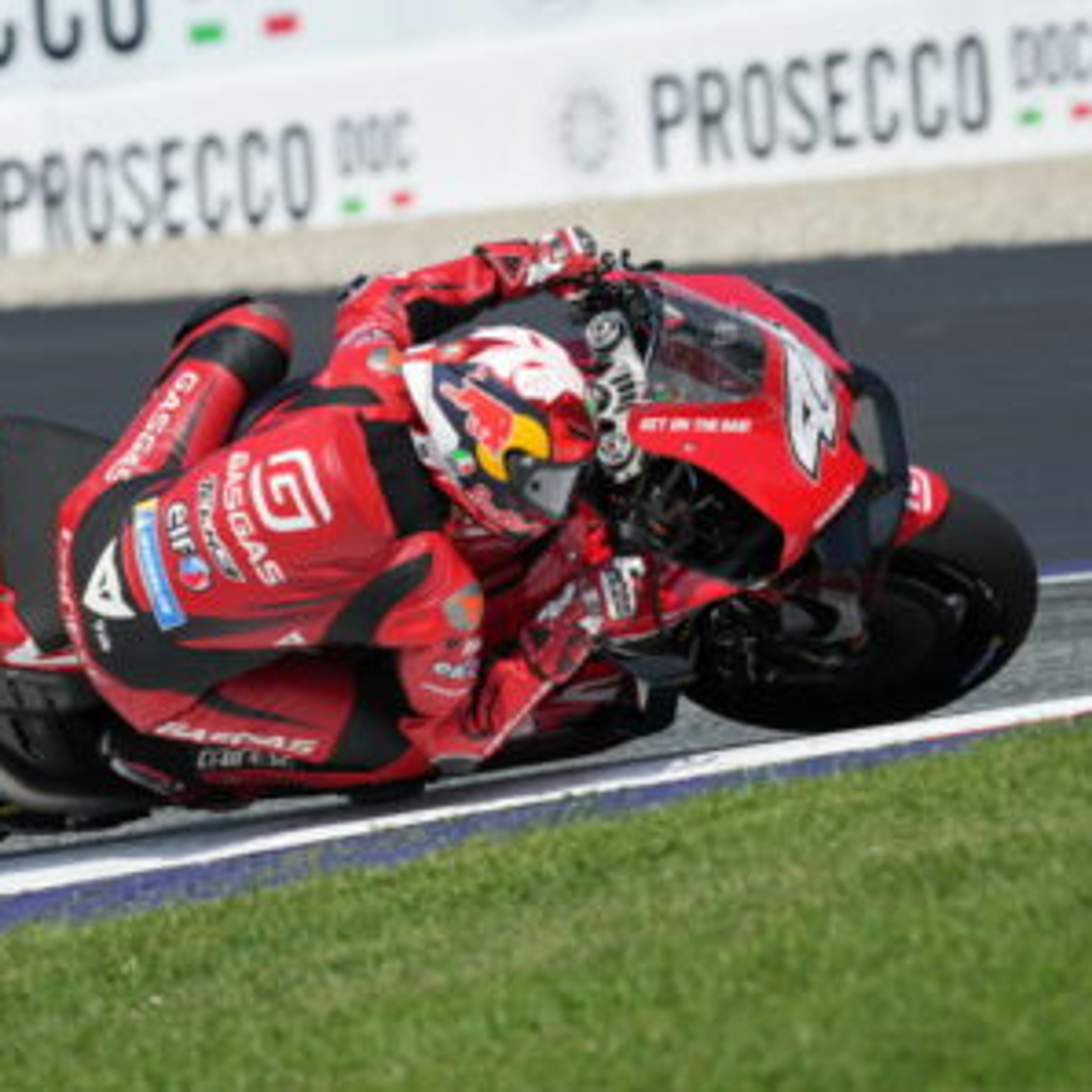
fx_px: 13741
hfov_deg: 4.5
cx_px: 341
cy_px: 546
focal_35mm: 385
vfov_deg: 4.6
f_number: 8
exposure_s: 1/2000
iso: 500
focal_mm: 300
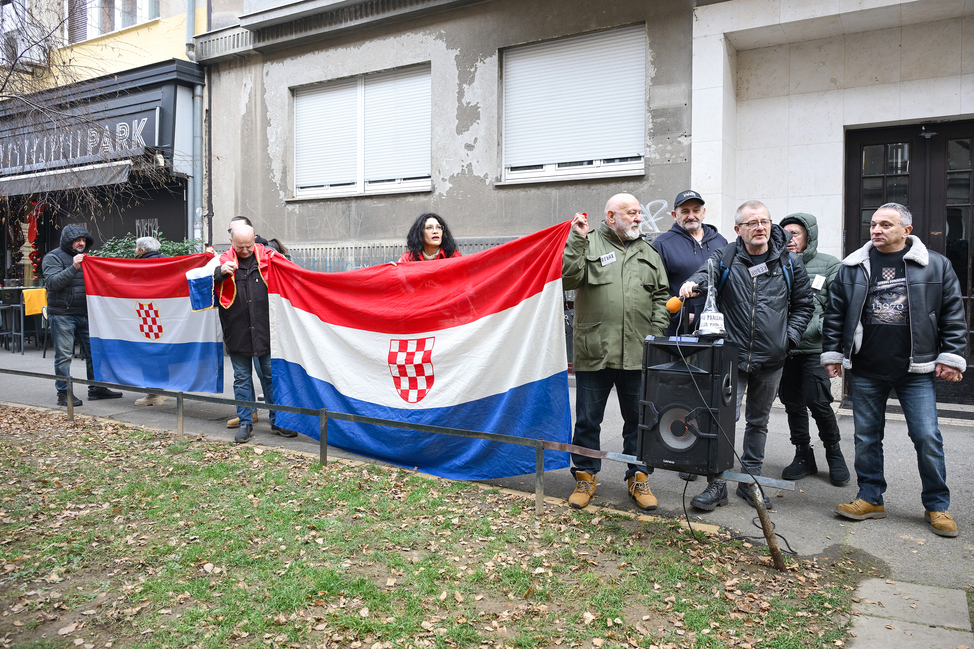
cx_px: 487
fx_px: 649
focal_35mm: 24
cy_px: 324
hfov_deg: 73.7
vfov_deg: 53.1
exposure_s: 1/250
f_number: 4
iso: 640
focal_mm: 24
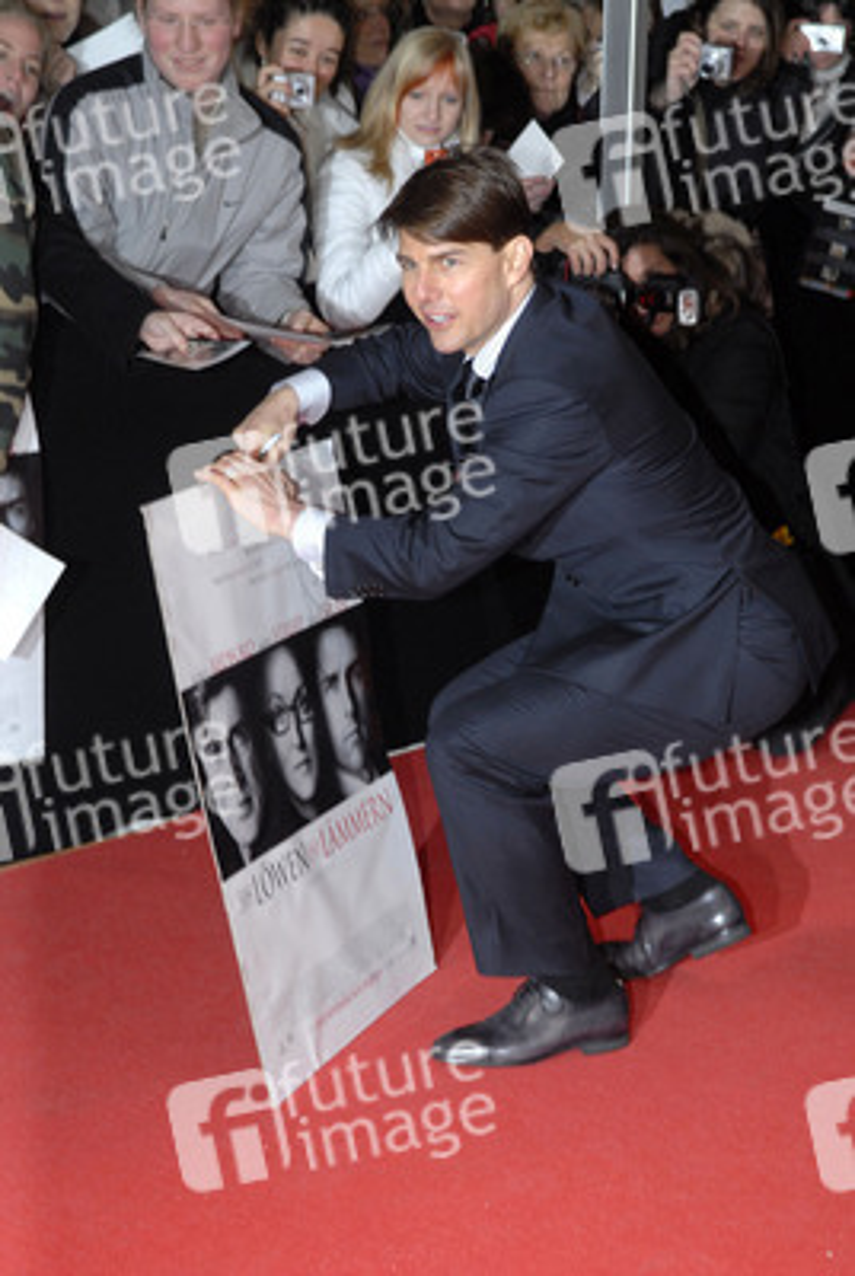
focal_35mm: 82
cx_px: 428
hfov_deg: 16.6
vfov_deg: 24.6
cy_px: 638
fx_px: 2929
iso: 500
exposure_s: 1/100
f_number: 5.6
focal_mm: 55
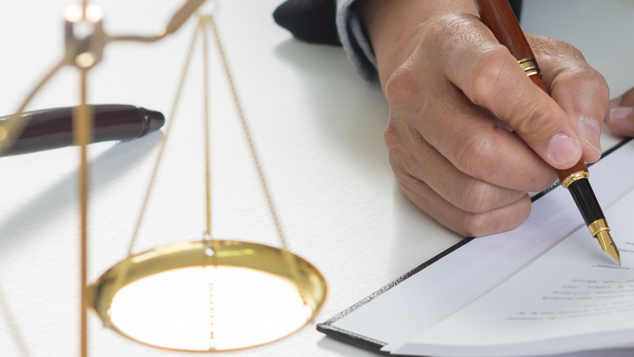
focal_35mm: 143
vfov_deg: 8.5
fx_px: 2404
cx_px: 390
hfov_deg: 15.0
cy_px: 285
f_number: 2.8
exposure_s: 1/180
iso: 200
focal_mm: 35
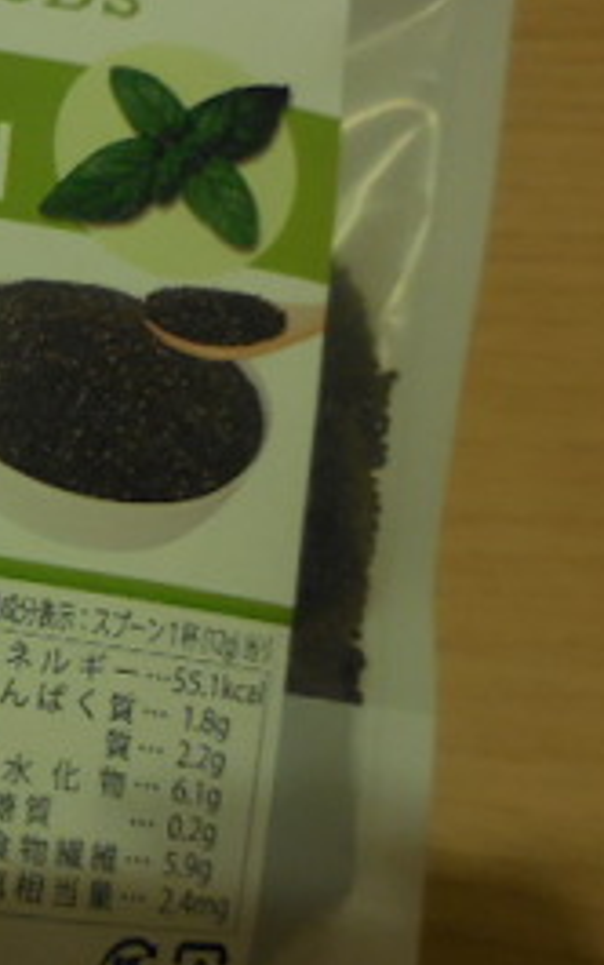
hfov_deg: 23.9
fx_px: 1315
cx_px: -91
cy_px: 432
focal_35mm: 50
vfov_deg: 40.2
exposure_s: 1/20
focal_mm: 4.5
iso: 400
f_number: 3.3
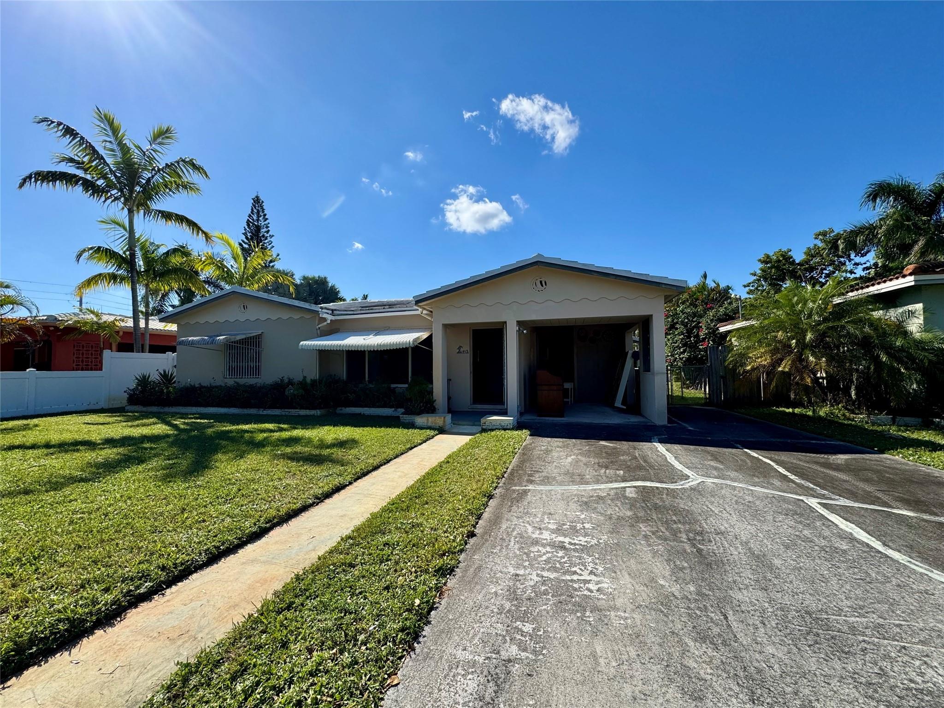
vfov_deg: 85.7
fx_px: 382
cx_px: 472
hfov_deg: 102.1
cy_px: 354
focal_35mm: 14
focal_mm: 2.22
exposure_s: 1/1832
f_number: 2.2
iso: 50
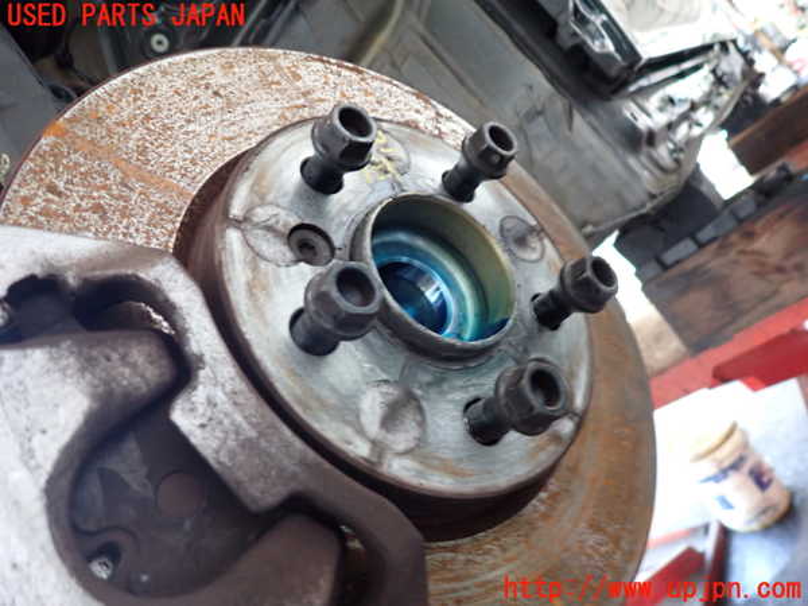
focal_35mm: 25
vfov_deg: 54.9
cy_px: 303
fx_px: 584
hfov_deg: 69.4
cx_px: 404
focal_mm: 4.5
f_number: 2
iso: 400
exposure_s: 1/30
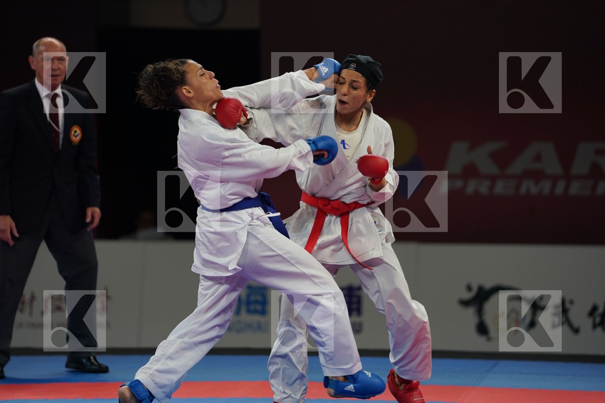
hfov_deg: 10.3
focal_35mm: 200
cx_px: 302
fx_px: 3361
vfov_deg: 6.9
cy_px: 202
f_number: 2.8
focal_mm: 200
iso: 1250
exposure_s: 1/1000
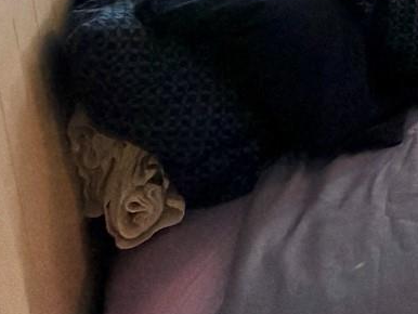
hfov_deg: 19.2
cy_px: -198
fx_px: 701
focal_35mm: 58
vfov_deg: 20.4
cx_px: 837
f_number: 2.2
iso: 250
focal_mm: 2.22
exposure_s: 1/60
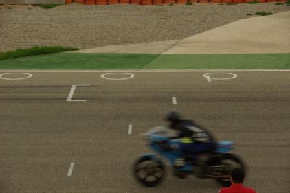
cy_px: 96
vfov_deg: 13.0
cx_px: 145
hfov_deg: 19.5
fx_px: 845
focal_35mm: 105
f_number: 6.7
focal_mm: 70
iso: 100
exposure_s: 1/180
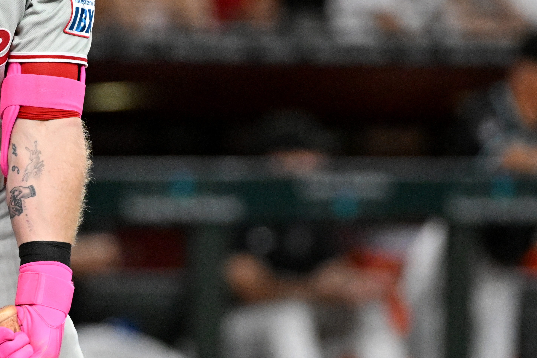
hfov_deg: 2.2
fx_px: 14080
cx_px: 118
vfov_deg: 1.5
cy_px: 65
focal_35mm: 944
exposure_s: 1/2500
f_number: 4
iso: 8000
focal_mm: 330
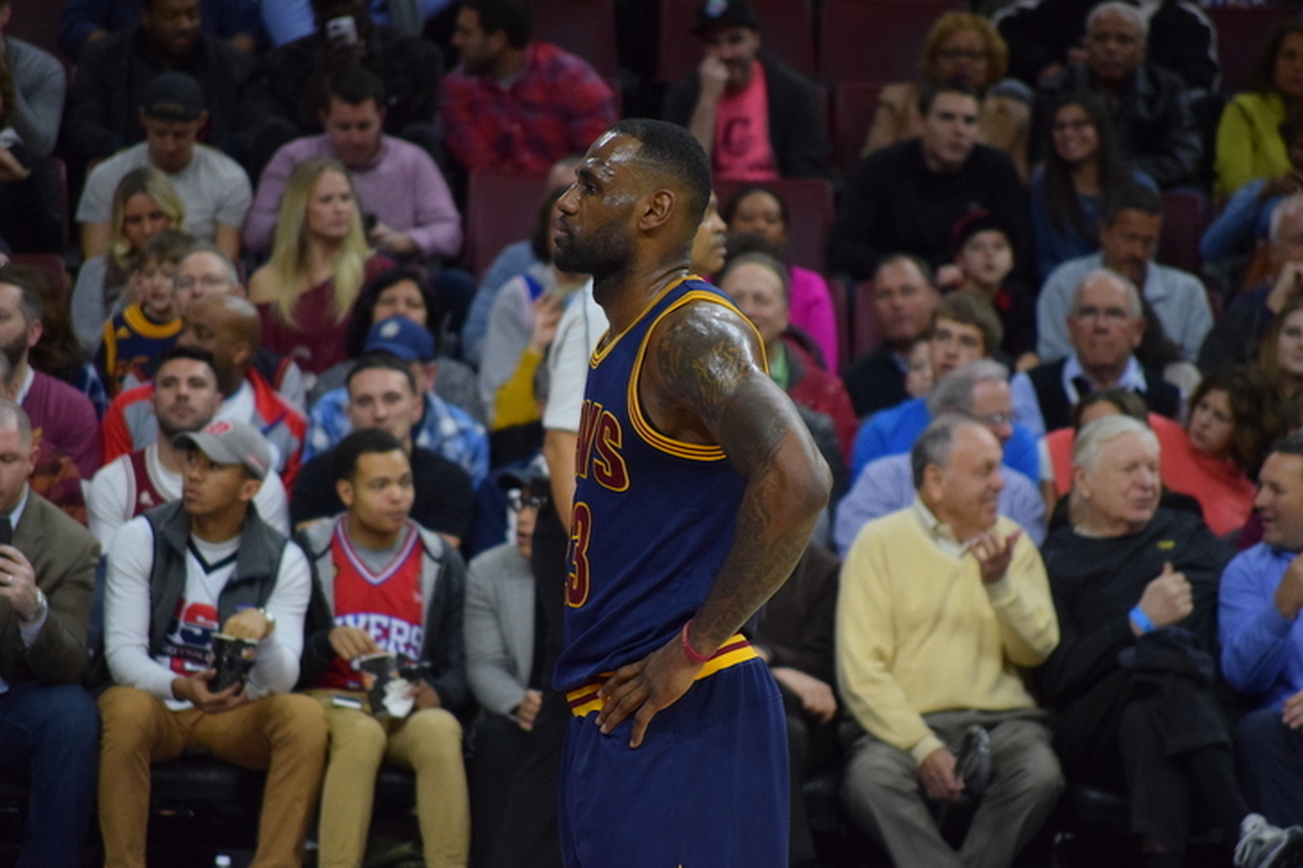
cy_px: 434
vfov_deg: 4.6
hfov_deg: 6.9
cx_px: 652
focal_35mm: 300
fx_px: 10857
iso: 2500
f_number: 5.6
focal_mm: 200
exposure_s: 1/500
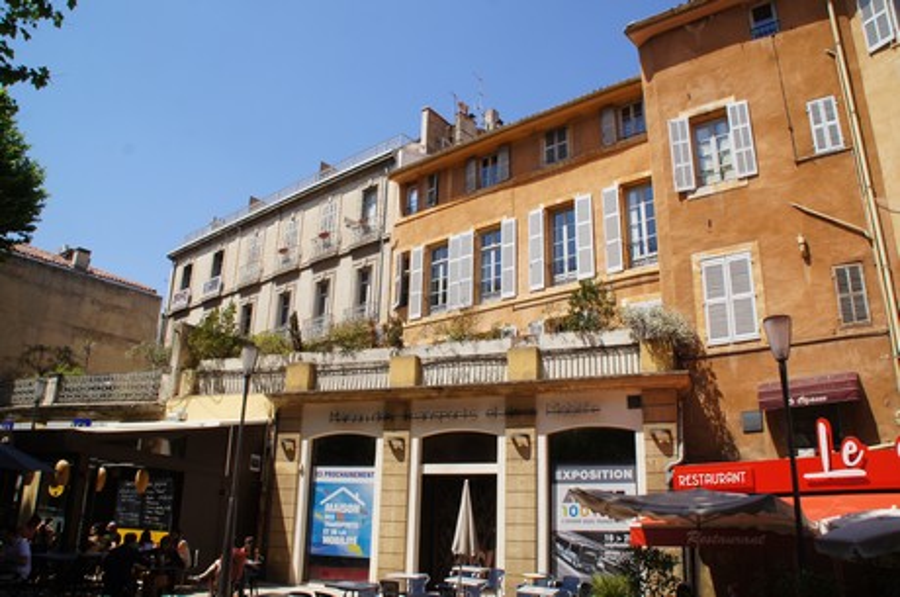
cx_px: 450
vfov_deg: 47.8
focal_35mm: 27
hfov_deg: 67.5
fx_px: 674
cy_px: 298
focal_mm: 18
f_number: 11
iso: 100
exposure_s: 1/125
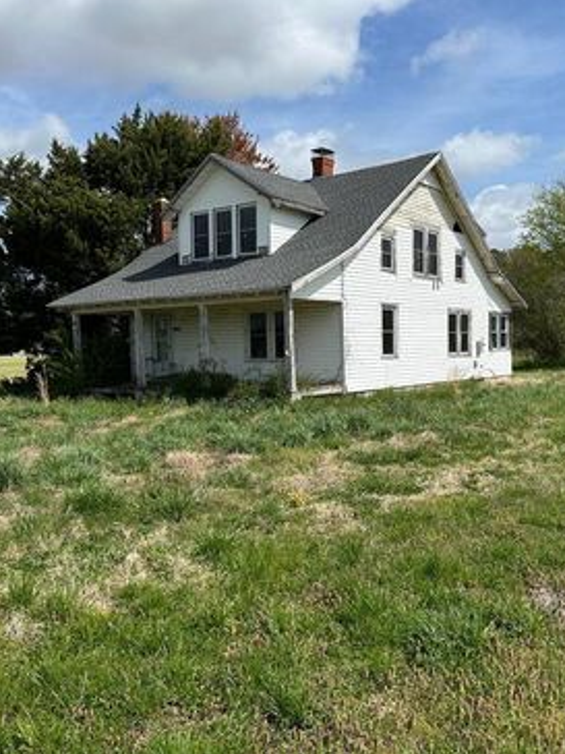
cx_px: 315
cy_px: 372
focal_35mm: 33
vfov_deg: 55.4
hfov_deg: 42.9
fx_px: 718
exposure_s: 1/5848
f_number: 1.78
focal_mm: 6.86
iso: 80
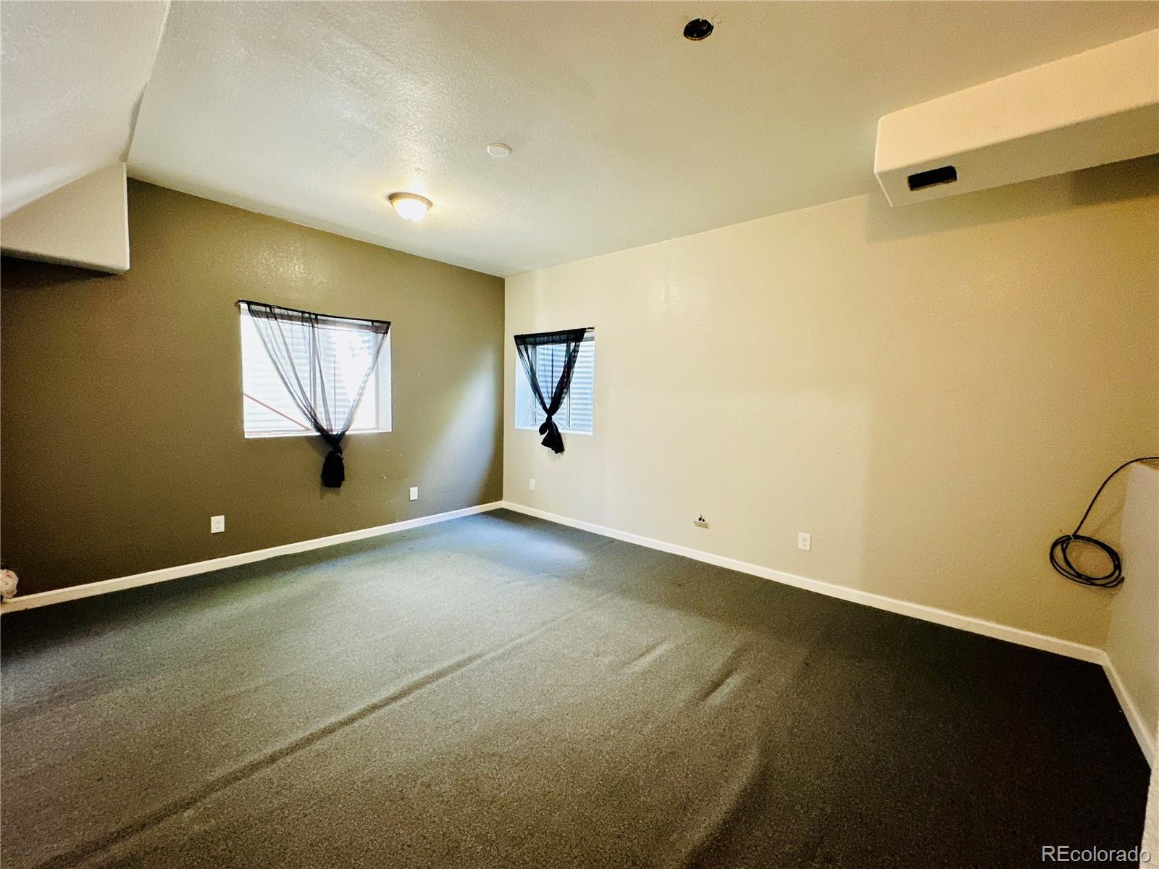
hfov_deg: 102.1
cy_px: 434
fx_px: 469
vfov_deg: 85.7
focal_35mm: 14
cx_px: 580
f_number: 2.2
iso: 640
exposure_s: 1/60
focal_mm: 2.22
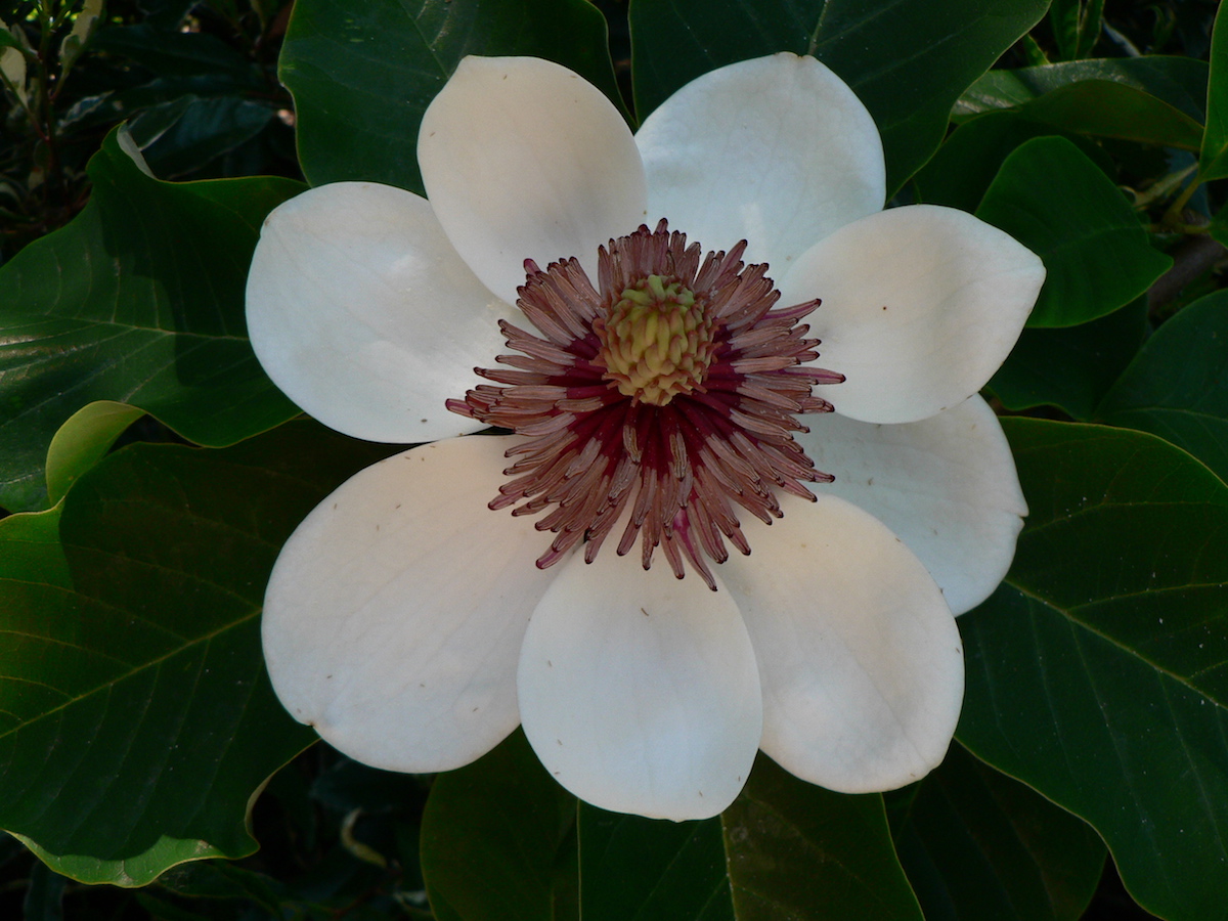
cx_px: 614
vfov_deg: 39.7
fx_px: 1277
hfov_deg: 51.4
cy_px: 460
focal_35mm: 36
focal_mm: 6
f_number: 4
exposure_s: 1/160
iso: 80
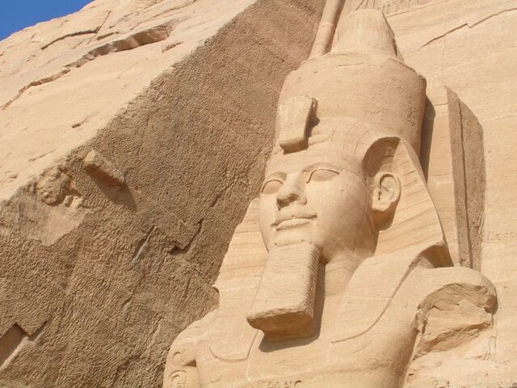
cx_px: 258
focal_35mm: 105
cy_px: 194
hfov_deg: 18.7
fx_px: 1568
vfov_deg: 14.1
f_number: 8.2
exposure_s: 1/166
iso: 50
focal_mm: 16.2
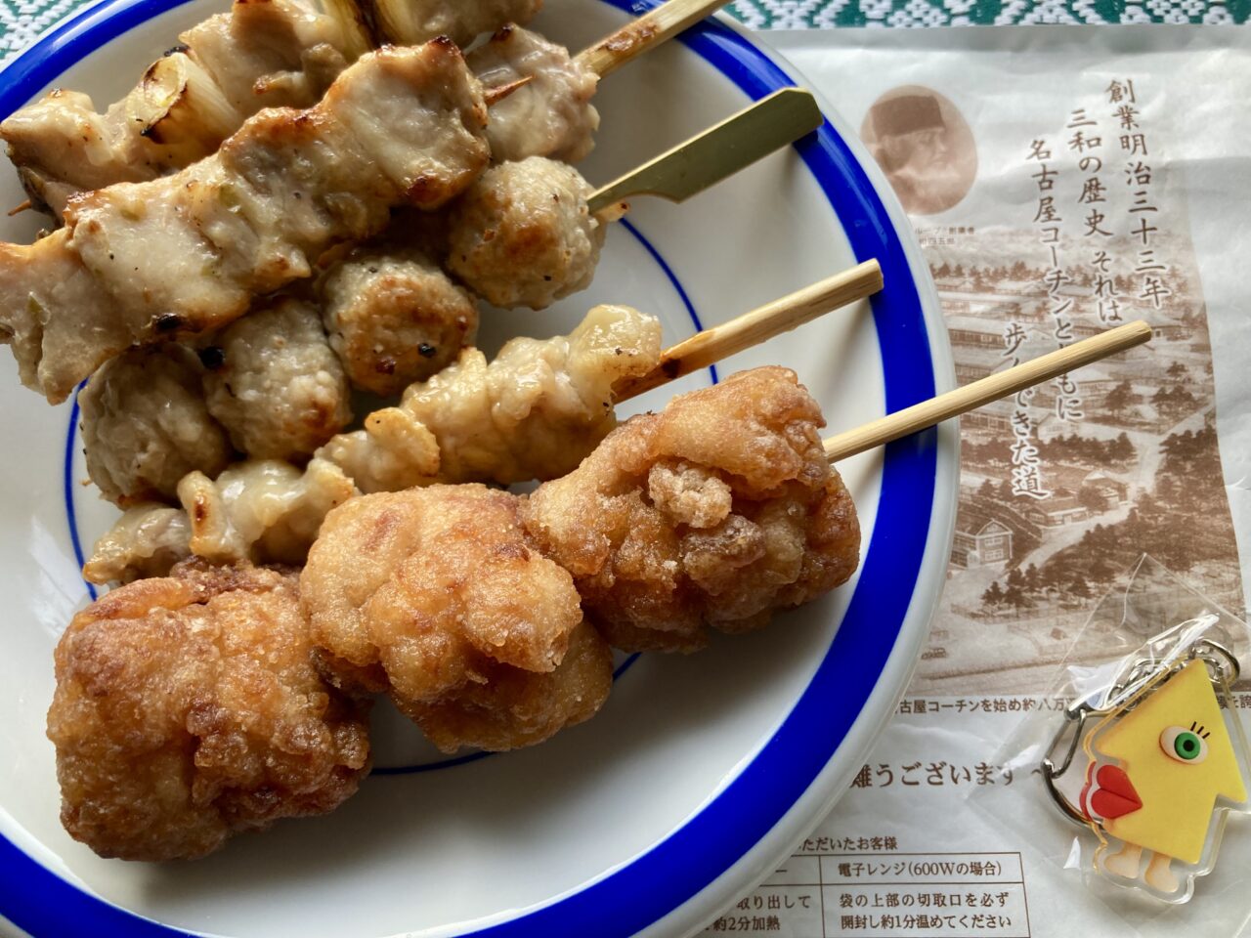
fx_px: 1012
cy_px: 469
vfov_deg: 49.7
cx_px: 626
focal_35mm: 28
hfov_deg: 63.4
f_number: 1.8
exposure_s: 1/60
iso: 80
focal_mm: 3.99
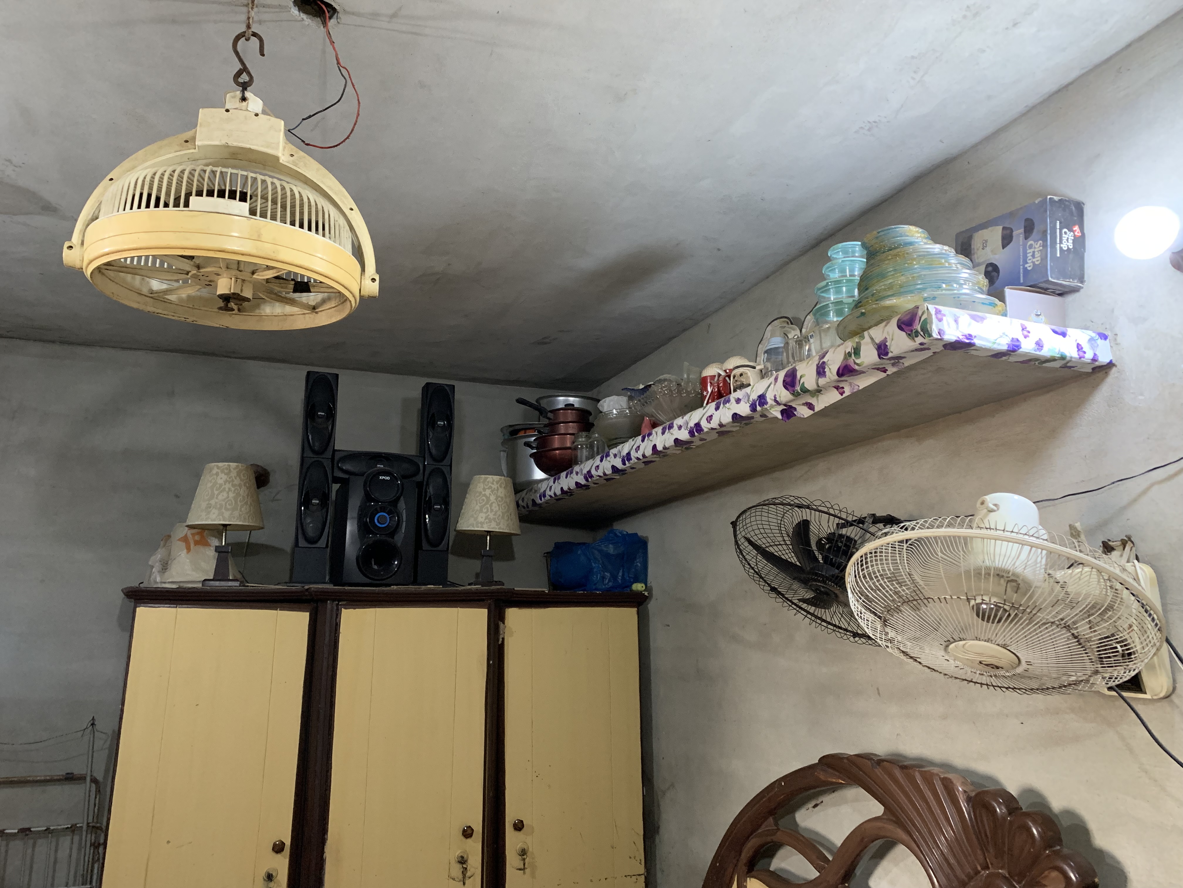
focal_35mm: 26
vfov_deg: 53.1
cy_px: 444
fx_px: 889
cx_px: 592
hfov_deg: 67.3
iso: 320
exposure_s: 1/60
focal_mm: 4.25
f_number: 1.8
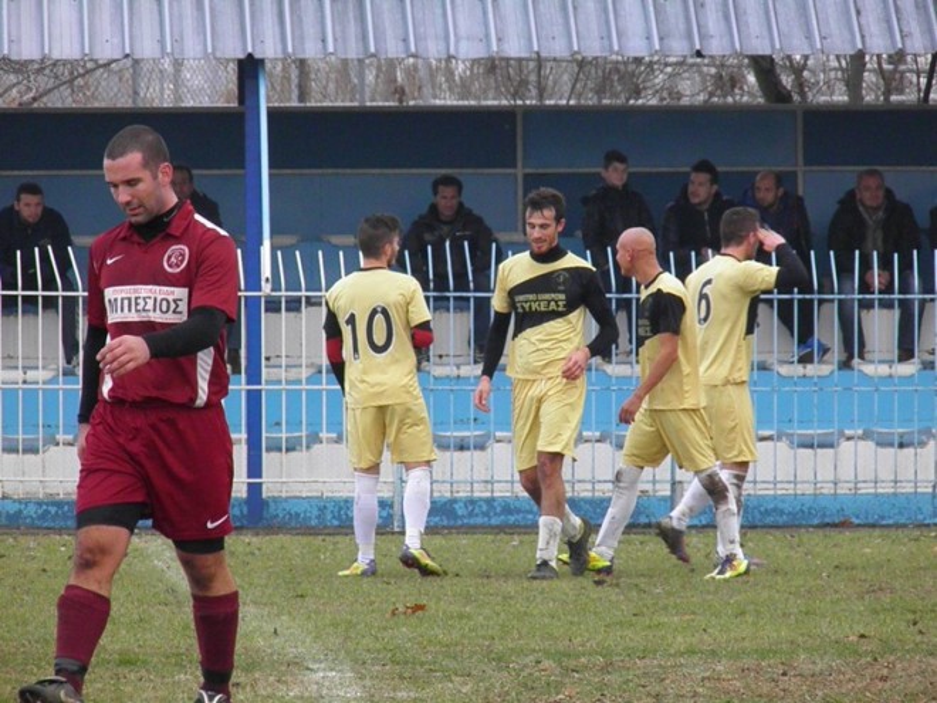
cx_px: 468
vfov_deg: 3.2
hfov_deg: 4.3
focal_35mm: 465
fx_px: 12587
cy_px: 352
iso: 500
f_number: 5.8
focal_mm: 83.4
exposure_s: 1/320
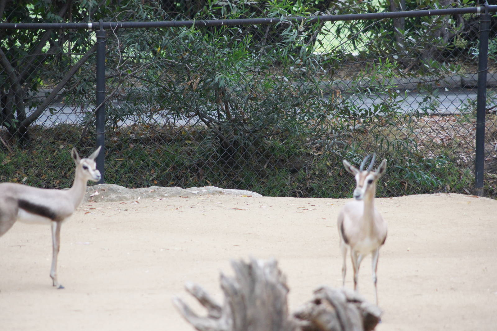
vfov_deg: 6.8
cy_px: 166
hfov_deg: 10.2
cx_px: 248
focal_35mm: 202
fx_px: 2796
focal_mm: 135
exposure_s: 1/400
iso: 1600
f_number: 4.5
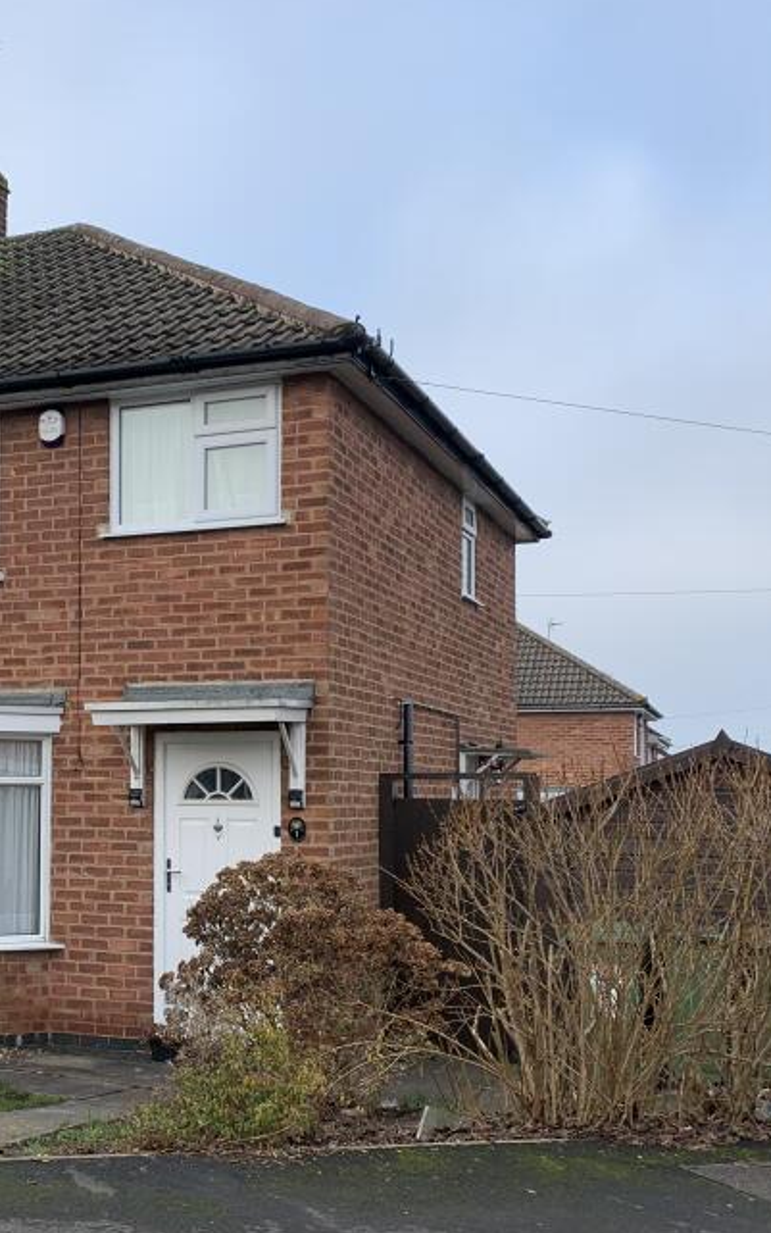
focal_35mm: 44
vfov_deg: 45.1
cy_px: 725
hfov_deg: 28.2
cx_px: 90
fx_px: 1478
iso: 25
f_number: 1.8
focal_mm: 4.25
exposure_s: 1/510
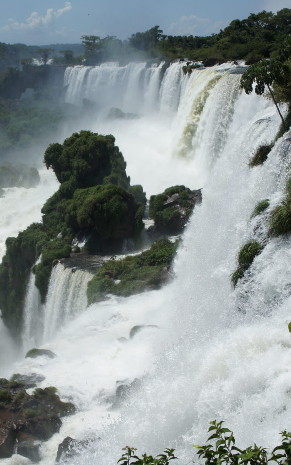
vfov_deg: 35.2
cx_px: 63
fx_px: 733
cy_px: 232
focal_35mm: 58
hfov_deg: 22.2
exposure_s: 1/1000
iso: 200
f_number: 8
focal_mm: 25
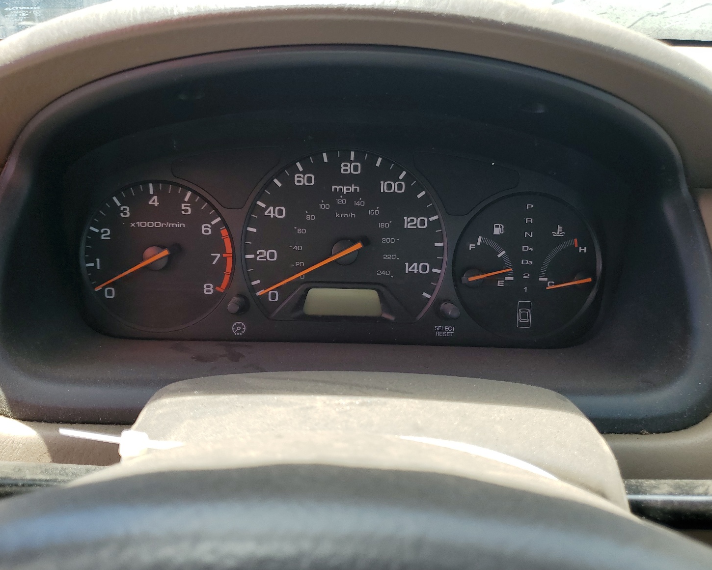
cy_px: 289
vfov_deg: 51.5
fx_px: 590
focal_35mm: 28
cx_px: 337
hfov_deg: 62.2
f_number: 1.5
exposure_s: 1/435
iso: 50
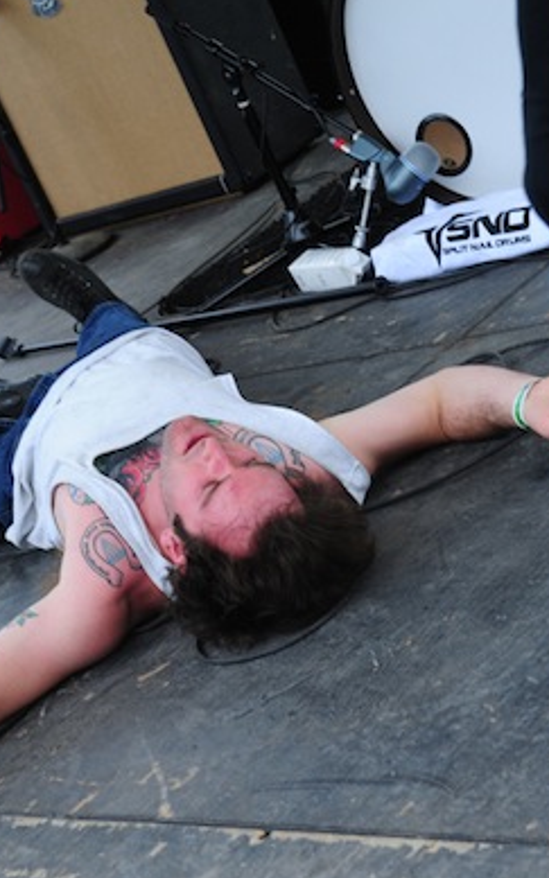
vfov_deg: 23.6
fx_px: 2107
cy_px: 437
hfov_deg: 14.8
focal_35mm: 88
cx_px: 212
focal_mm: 56
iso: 1000
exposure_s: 1/640
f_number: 7.1
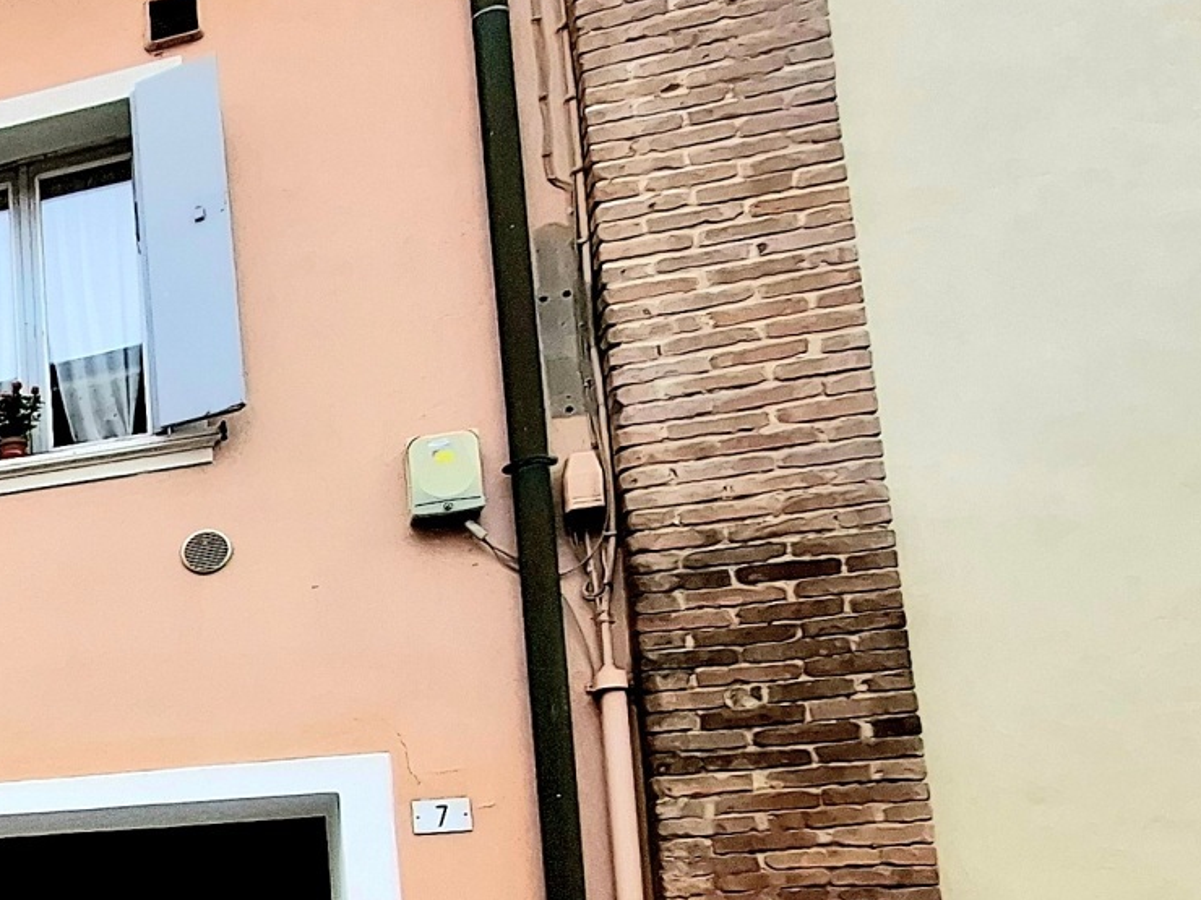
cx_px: -618
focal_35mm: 45
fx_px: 1561
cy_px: 913
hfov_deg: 27.8
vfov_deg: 29.9
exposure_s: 1/100
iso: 40
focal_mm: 1.74
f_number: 2.2
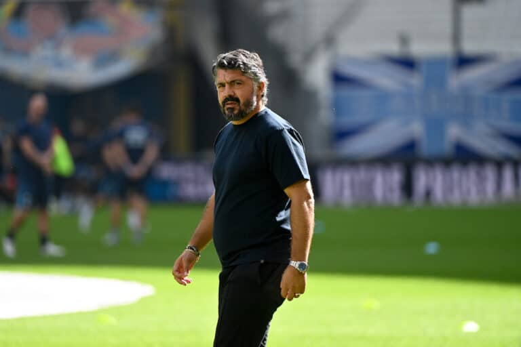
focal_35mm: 330
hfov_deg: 6.2
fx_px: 4775
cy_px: 174
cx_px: 260
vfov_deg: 4.2
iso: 280
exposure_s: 1/800
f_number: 4
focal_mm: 330
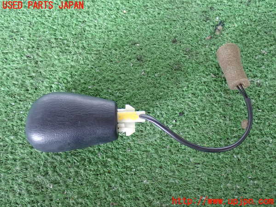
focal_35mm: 47
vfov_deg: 30.9
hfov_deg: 40.4
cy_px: 104
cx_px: 138
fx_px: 375
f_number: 3.1
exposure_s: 1/20
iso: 800
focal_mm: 8.4
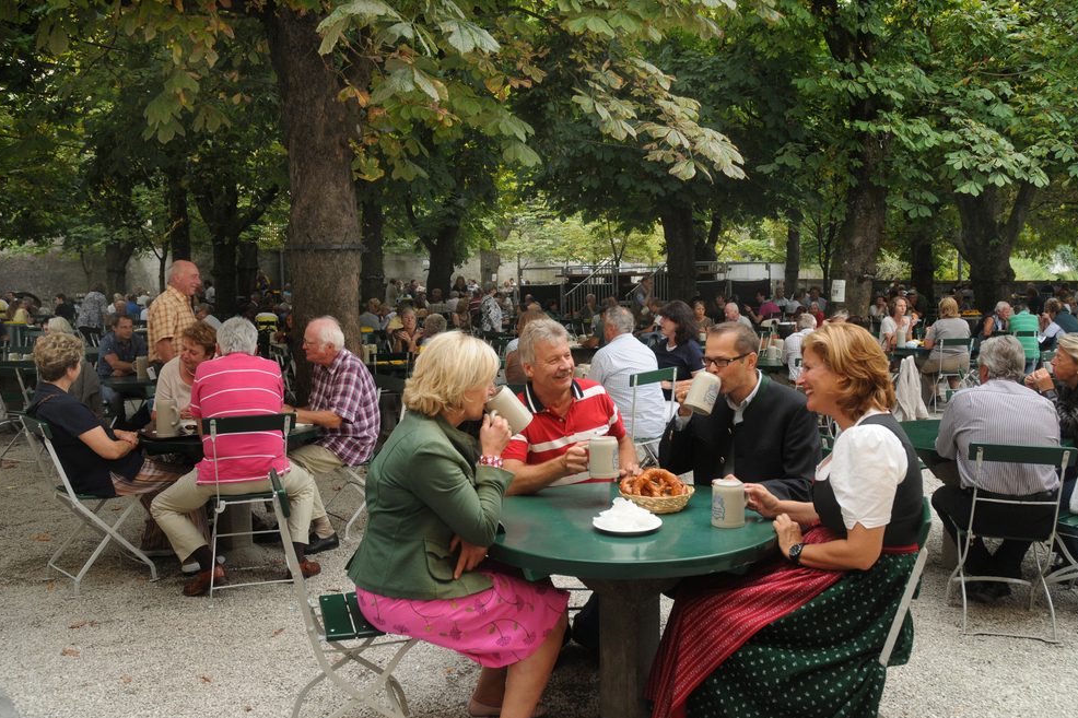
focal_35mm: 28
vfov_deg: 46.4
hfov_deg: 65.5
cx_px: 552
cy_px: 354
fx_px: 838
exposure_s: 1/50
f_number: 5
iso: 400
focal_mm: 18
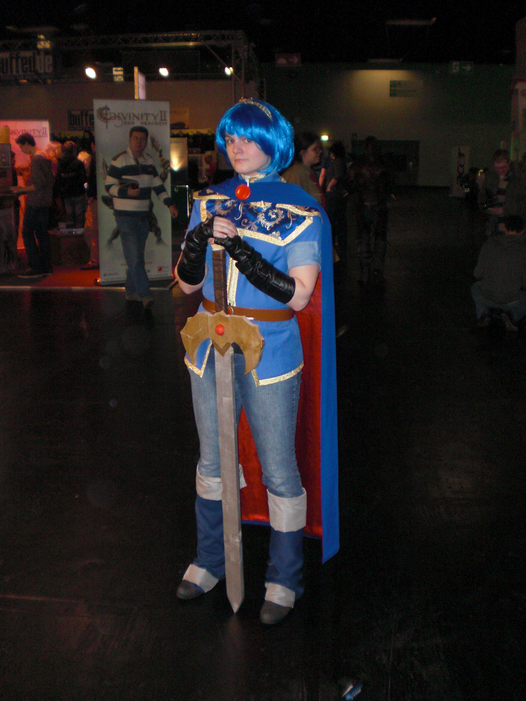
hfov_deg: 37.7
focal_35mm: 38
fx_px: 770
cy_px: 350
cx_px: 263
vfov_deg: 49.0
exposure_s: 1/60
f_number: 3.1
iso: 200
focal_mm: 6.3
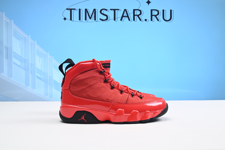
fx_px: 231
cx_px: 112
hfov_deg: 51.9
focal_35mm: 37
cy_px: 75
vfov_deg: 36.0
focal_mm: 37
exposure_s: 1/2
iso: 100
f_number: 16
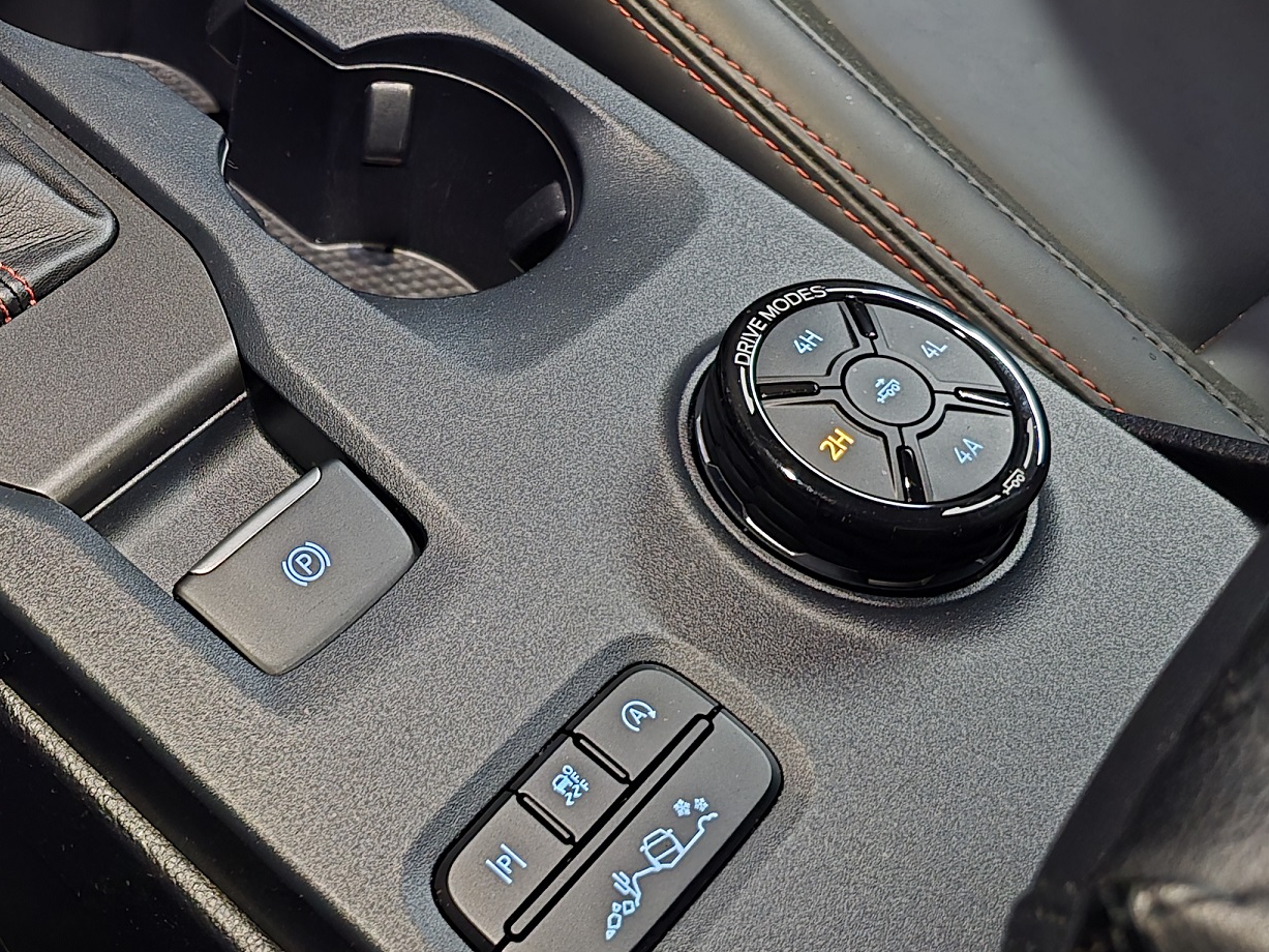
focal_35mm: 45
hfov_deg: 39.3
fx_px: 1650
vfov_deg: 31.3
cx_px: 148
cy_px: 178
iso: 2500
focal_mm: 6.3
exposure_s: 1/20
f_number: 1.7
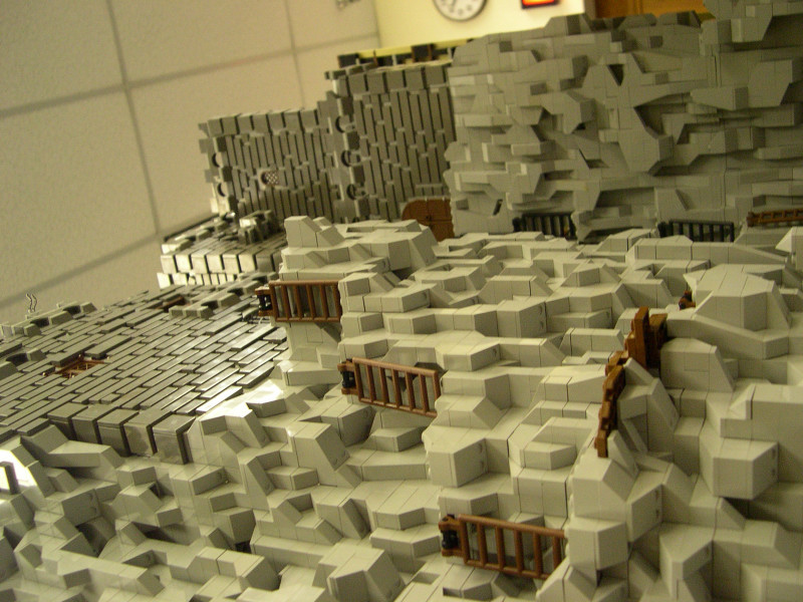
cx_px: 402
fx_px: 881
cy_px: 301
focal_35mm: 38
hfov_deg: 49.0
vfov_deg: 37.7
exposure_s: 1/15.5
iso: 400
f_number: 2.8
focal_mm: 8
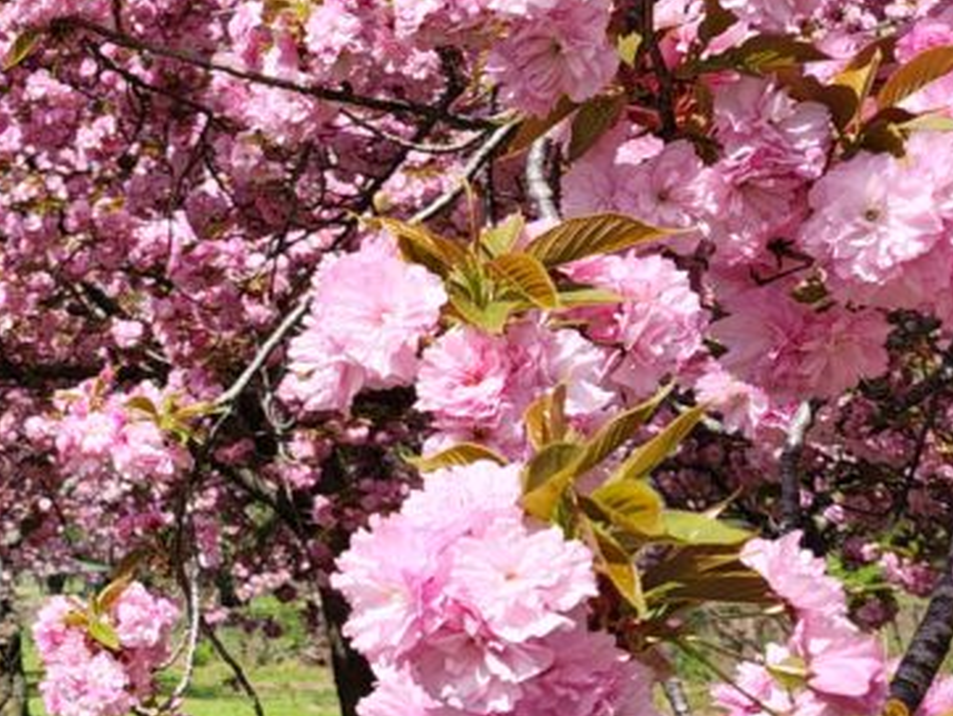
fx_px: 1791
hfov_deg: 26.3
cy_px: 471
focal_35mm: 65
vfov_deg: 22.5
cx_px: -208
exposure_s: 1/769
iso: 20
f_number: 1.8
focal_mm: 5.4
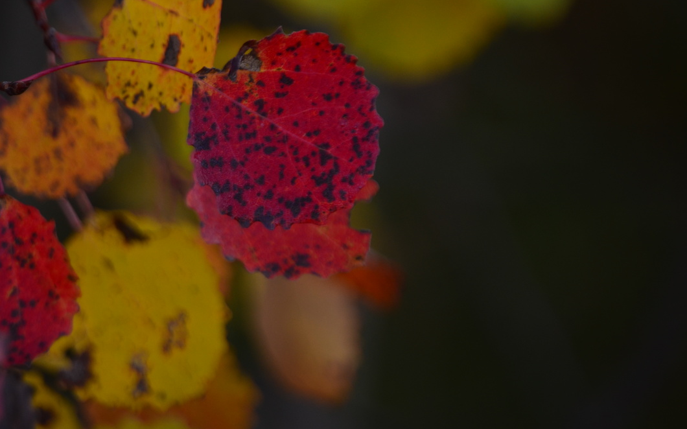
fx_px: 7544
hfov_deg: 5.2
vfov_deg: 3.3
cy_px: 137
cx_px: 297
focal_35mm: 403
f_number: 5.6
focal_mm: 200
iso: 250
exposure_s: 1/200
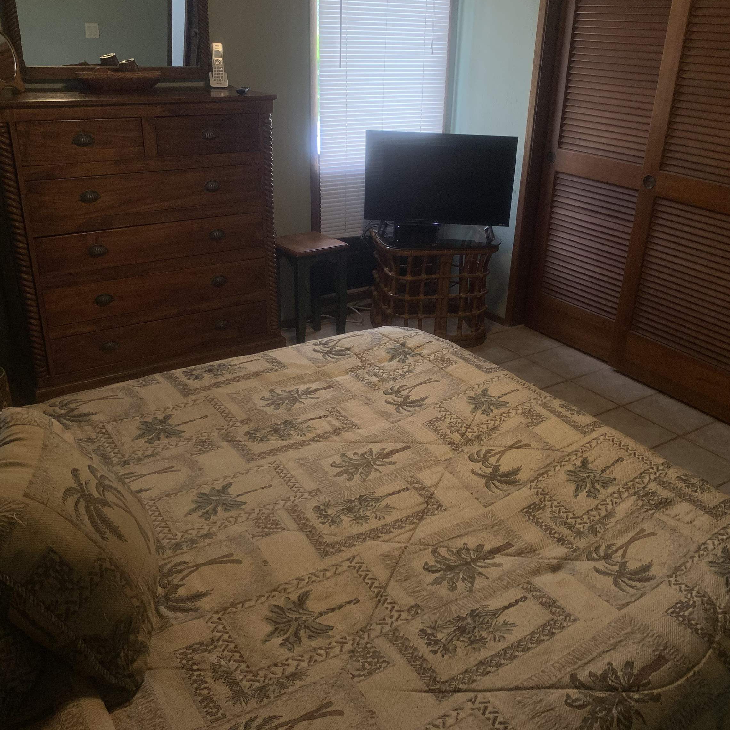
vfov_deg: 52.5
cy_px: 366
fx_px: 740
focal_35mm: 31
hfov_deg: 52.5
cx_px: 395
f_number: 1.8
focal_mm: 4.25
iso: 80
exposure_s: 1/60
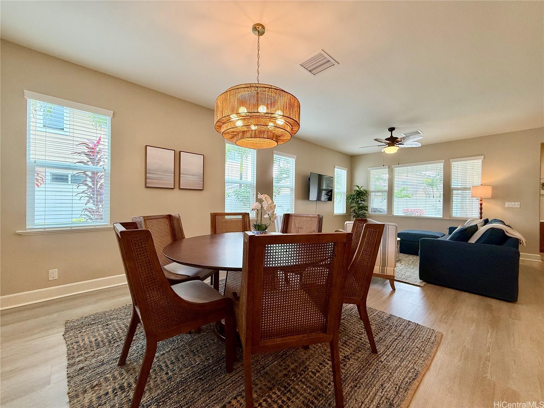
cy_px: 204
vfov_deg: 85.7
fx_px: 220
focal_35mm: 14
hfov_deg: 102.1
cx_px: 272
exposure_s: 1/120
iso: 125
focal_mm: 2.22
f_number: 2.2
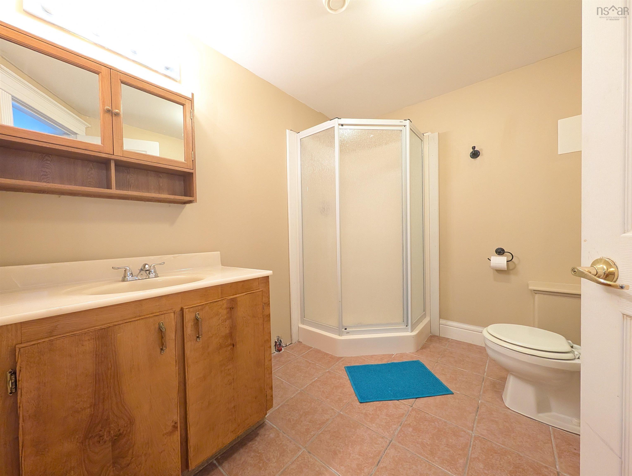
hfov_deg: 110.5
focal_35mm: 12
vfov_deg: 94.6
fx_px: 219
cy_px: 238
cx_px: 316
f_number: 1.7
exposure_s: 1/120
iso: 687
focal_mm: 2.02
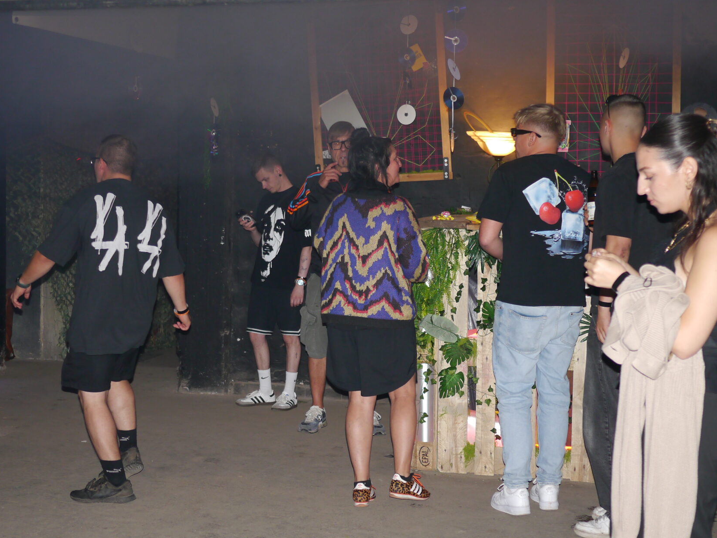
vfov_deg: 23.7
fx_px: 1285
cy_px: 283
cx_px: 317
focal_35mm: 62
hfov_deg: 31.2
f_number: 1.7
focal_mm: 20
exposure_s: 1/60
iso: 200
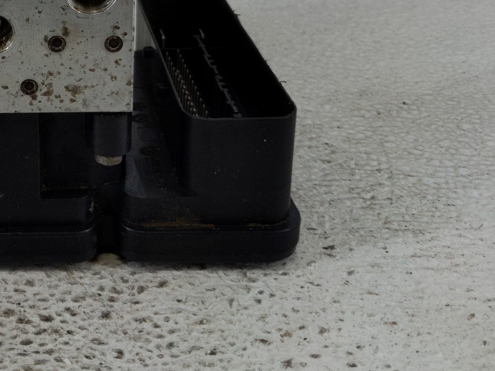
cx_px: -40
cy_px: -25
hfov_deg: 30.5
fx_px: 815
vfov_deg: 24.2
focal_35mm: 57
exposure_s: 1/132
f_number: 1.73
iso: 55
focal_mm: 4.38
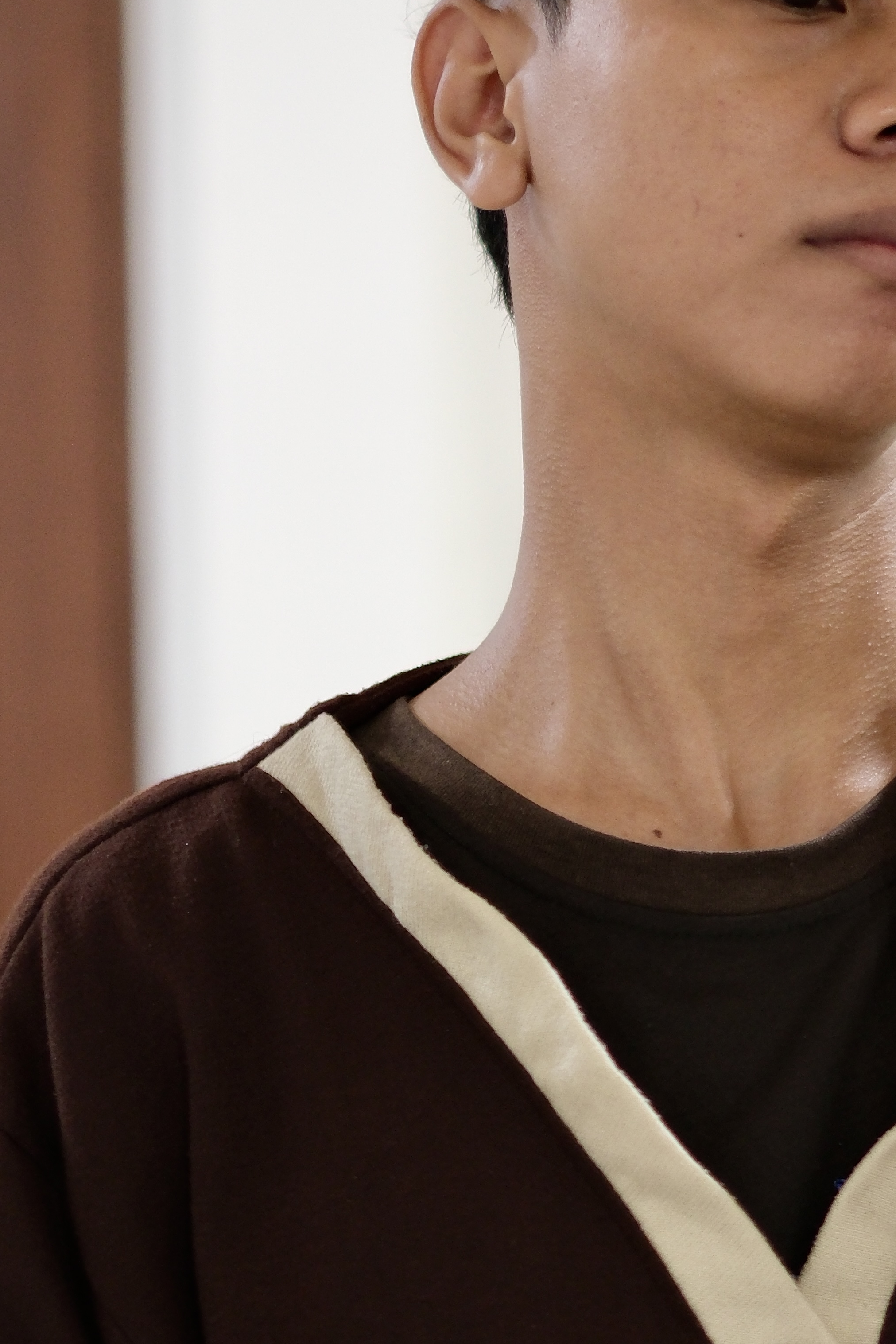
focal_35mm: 135
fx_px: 5039
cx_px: 928
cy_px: 727
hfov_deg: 10.1
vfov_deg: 15.2
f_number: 1.4
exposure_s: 1/125
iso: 640
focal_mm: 35
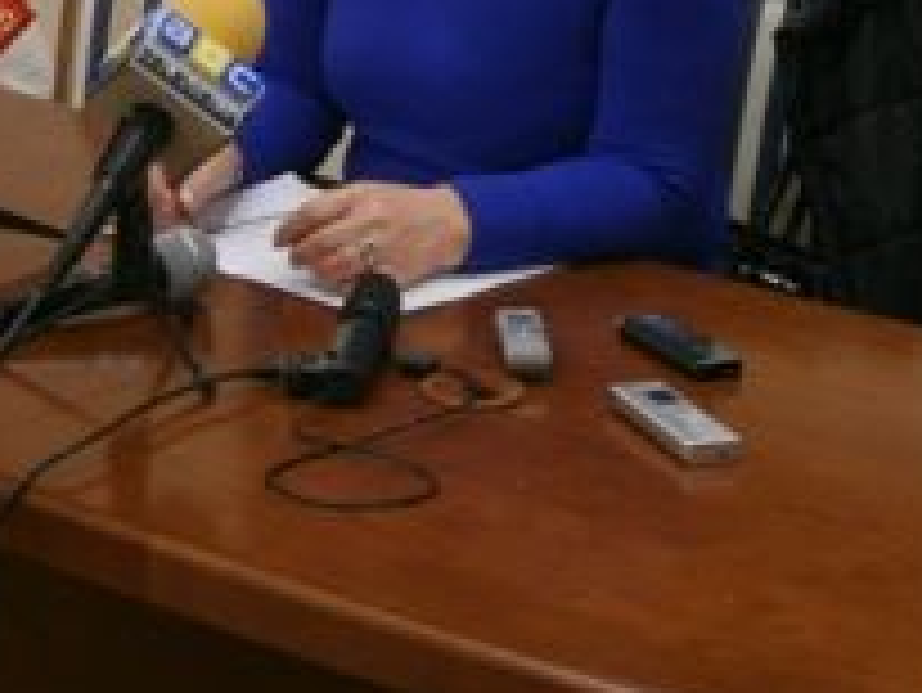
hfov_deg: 19.1
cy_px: -4
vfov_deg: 14.2
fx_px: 2745
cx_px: 414
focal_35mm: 103
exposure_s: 1/40
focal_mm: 8.3
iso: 200
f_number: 3.4
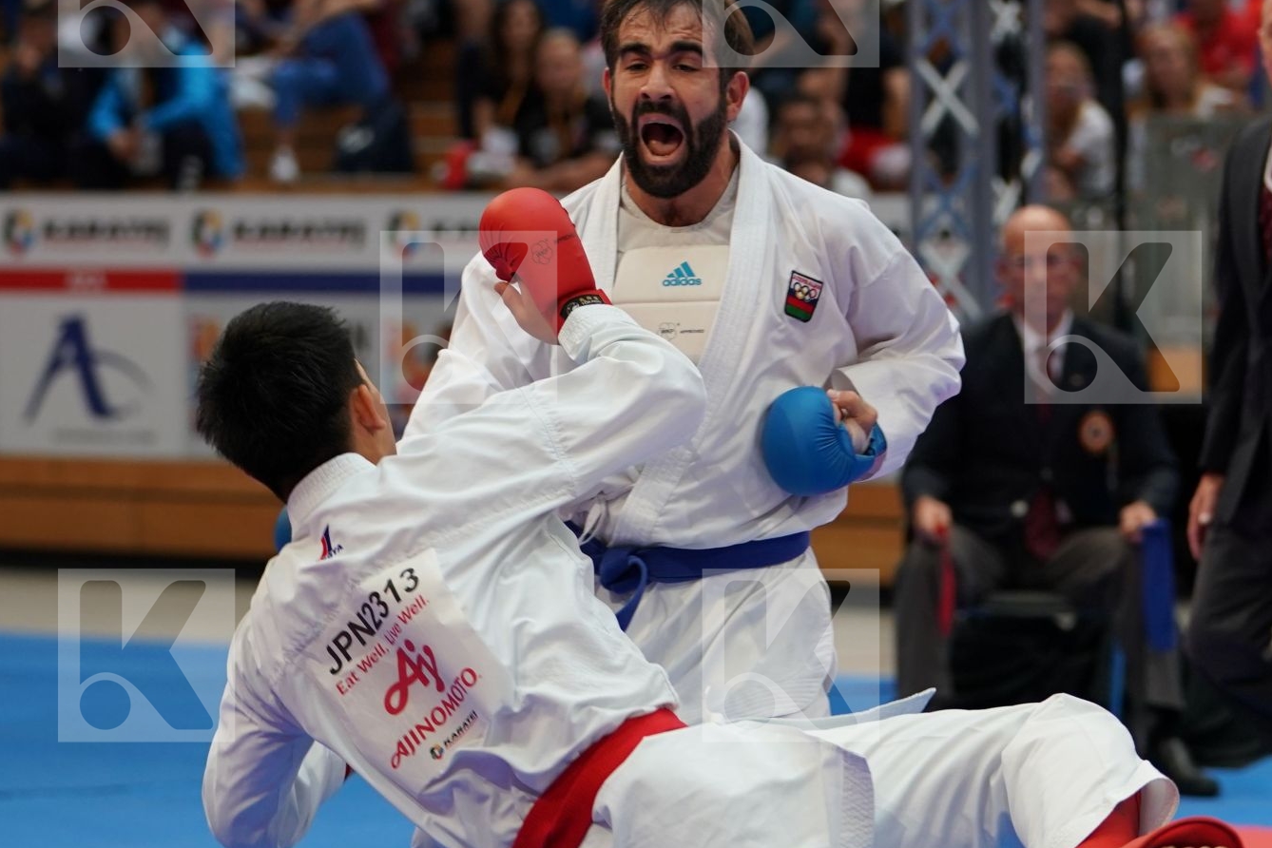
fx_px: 6607
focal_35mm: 187
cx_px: 791
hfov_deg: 11.0
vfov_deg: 7.3
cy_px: 318
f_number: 2.8
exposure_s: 1/800
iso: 1000
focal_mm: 93
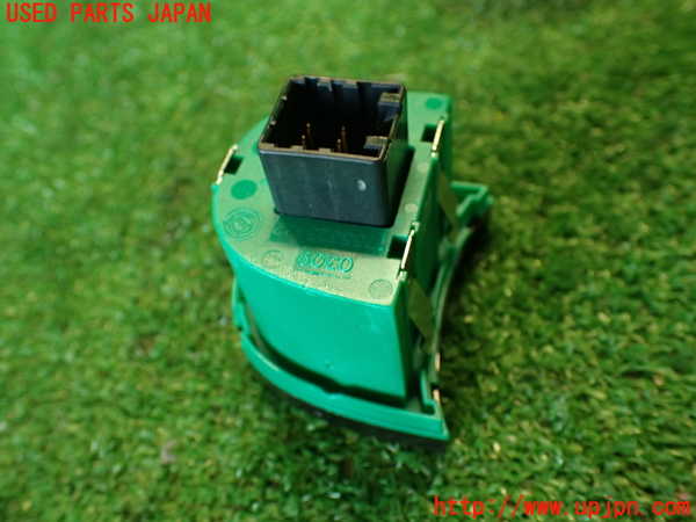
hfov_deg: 56.8
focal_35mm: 32
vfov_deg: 44.2
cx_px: 348
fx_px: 643
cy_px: 261
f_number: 2.4
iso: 250
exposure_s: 1/30
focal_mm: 5.79
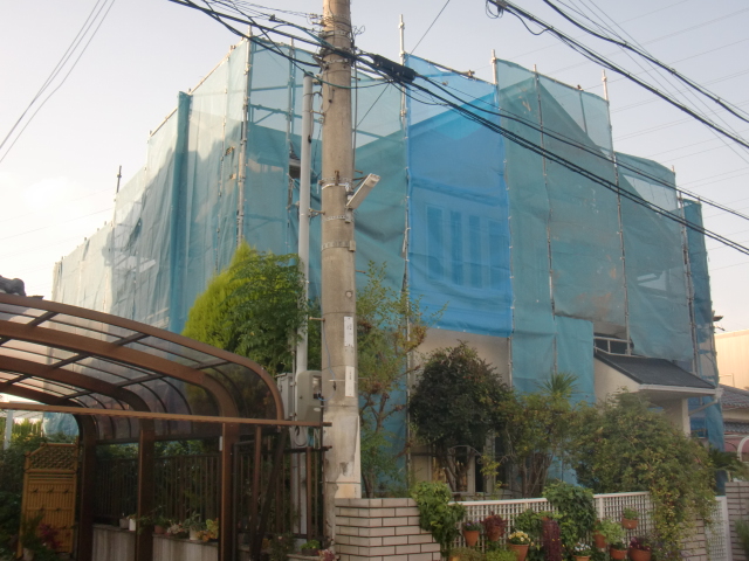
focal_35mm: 38
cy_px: 280
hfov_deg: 49.0
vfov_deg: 37.7
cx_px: 374
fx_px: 822
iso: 64
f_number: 3.9
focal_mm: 6.66
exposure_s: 1/160
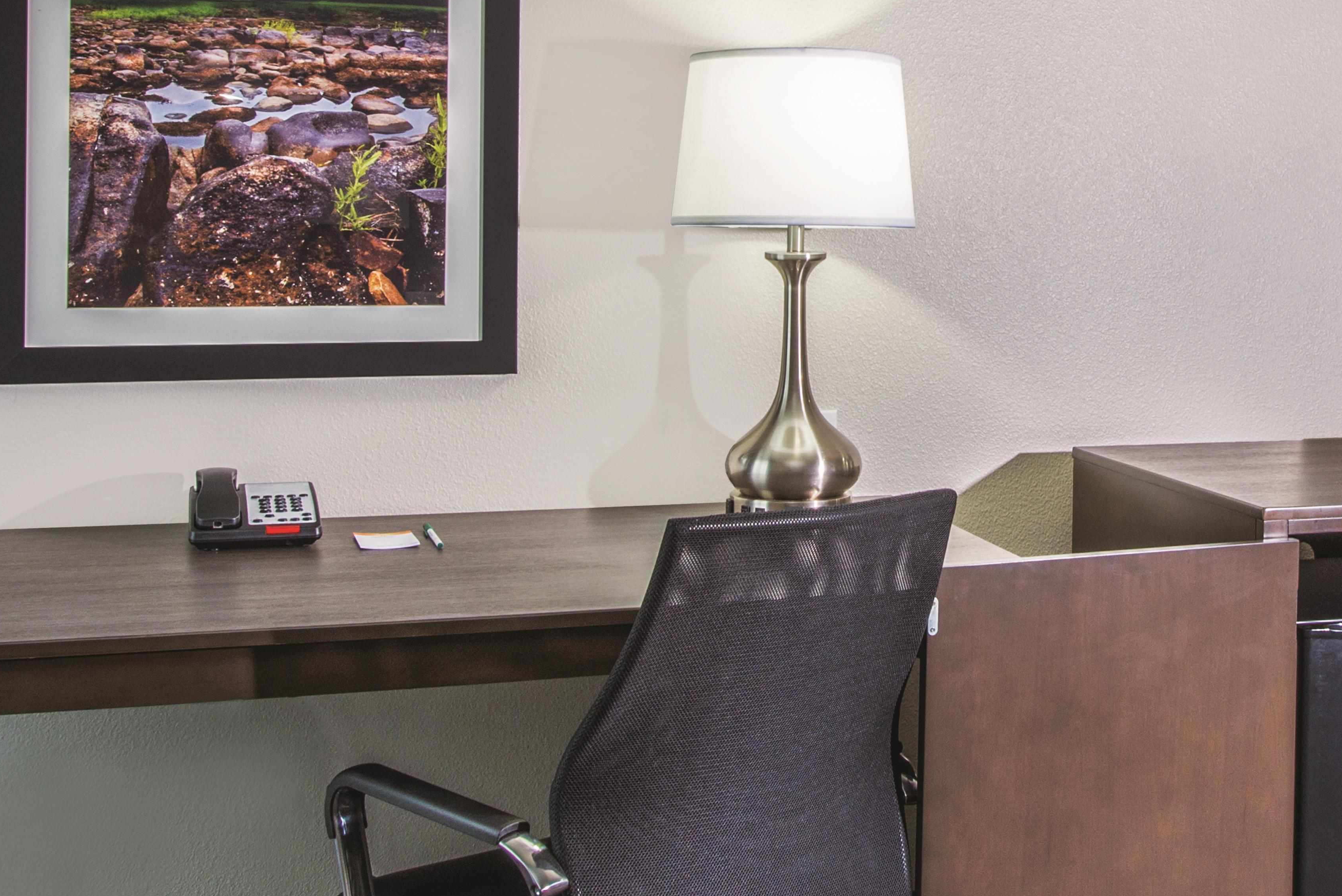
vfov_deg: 36.0
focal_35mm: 37
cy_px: 406
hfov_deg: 47.7
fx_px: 1380
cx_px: 1152
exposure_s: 1/2
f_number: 16
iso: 200
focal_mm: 21
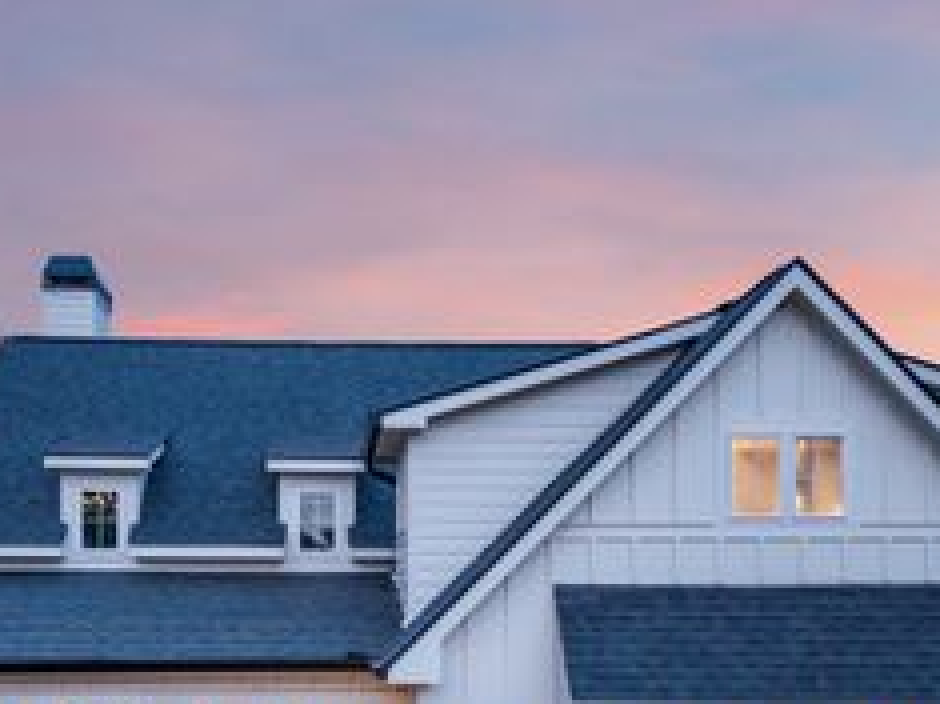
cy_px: 614
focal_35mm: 51
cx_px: 388
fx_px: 1384
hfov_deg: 37.4
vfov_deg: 27.6
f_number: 1.8
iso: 340
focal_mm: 8.67
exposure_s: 1/15
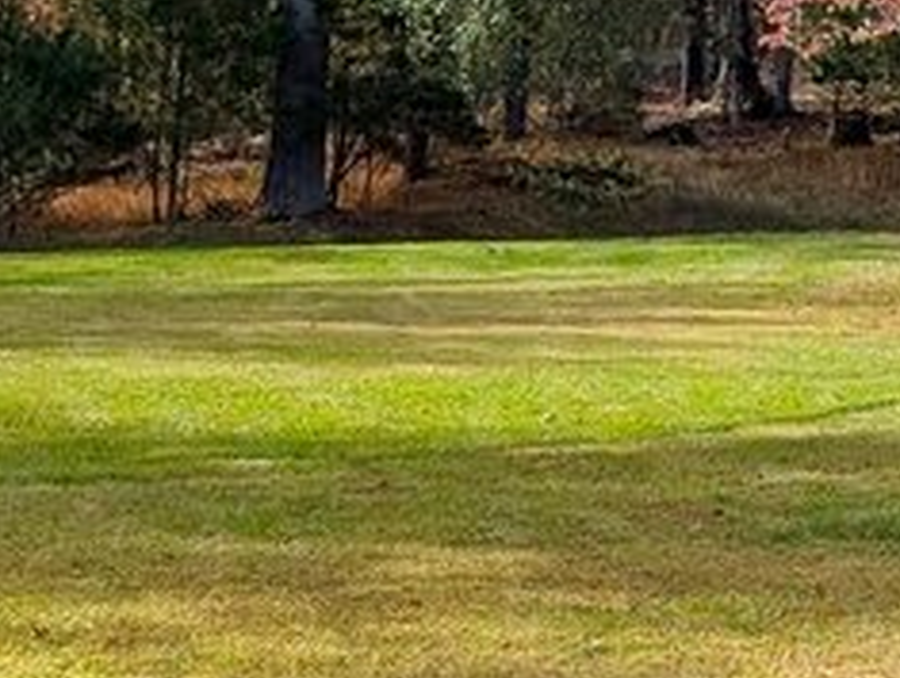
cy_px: -236
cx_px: 2139
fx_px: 4010
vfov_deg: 9.5
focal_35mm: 154
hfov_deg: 10.9
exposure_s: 1/1250
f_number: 1.68
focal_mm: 6.9
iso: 20
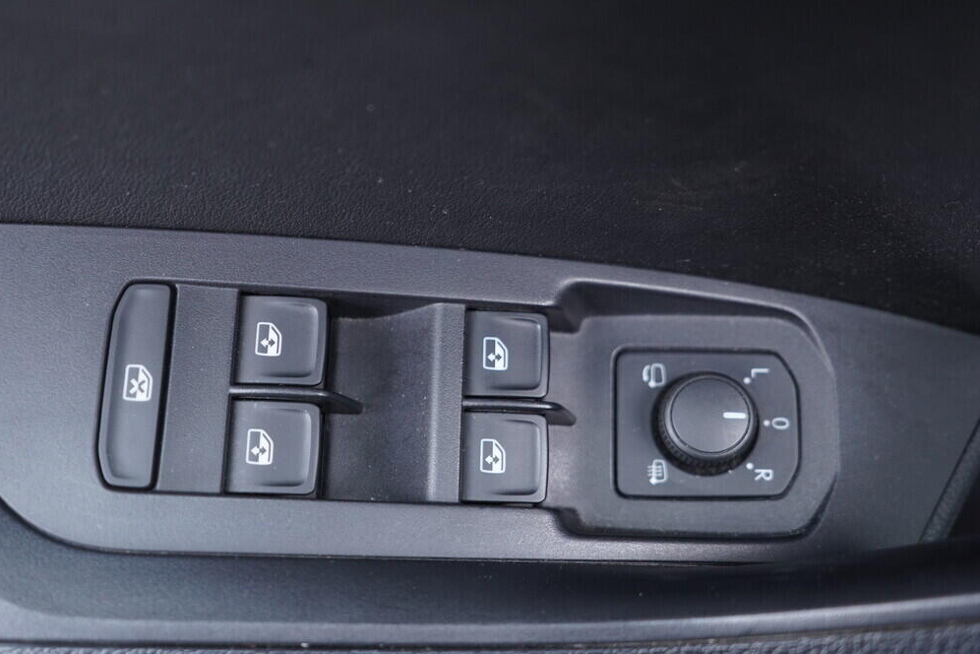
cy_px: 335
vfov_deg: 35.9
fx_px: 1007
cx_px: 491
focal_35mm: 37
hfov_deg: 51.9
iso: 500
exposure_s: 1/40
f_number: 2.8
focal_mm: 24
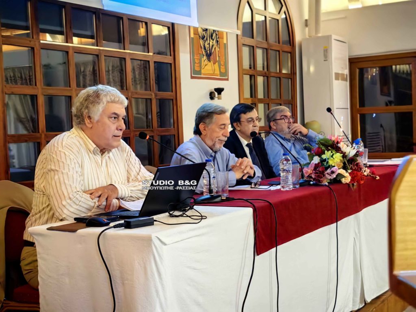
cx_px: 208
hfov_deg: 35.5
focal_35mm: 54
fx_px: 649
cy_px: 156
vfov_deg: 27.0
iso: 400
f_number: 1.4
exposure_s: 1/99.8
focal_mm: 6.35
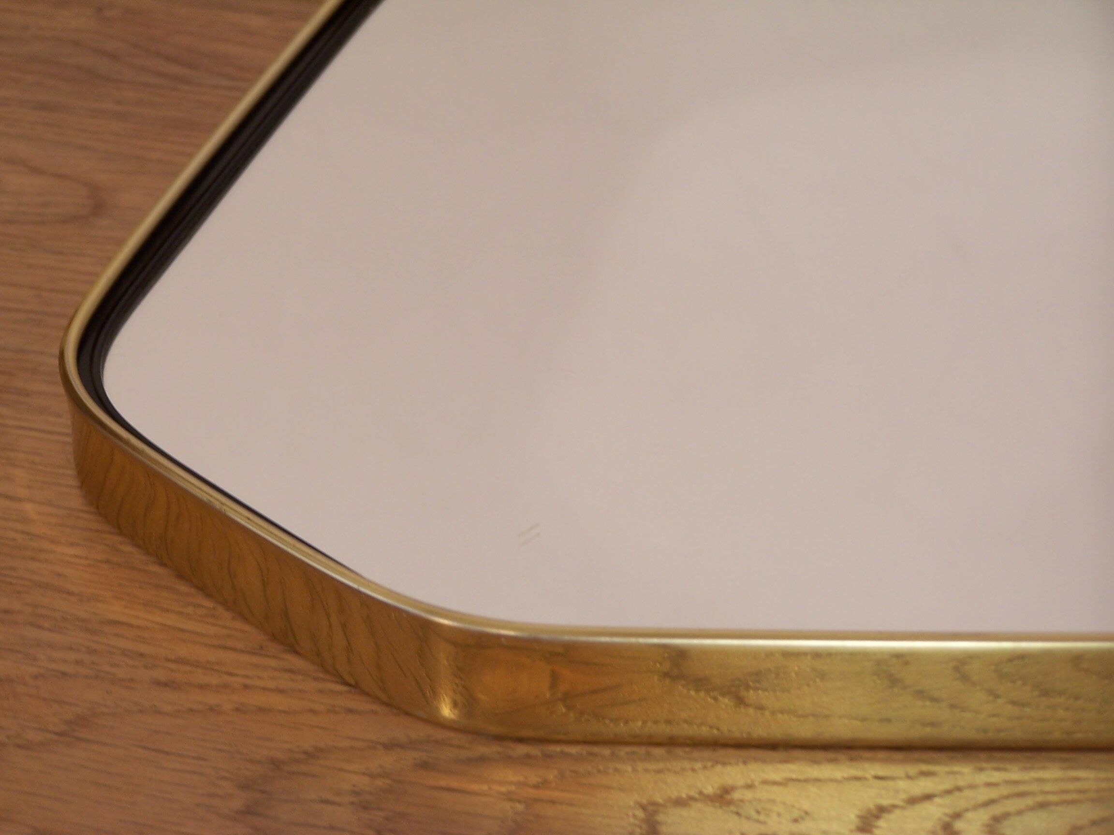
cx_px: 557
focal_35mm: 139
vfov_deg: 10.7
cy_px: 418
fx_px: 4473
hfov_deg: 14.2
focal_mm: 23.1
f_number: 3.2
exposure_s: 1/20
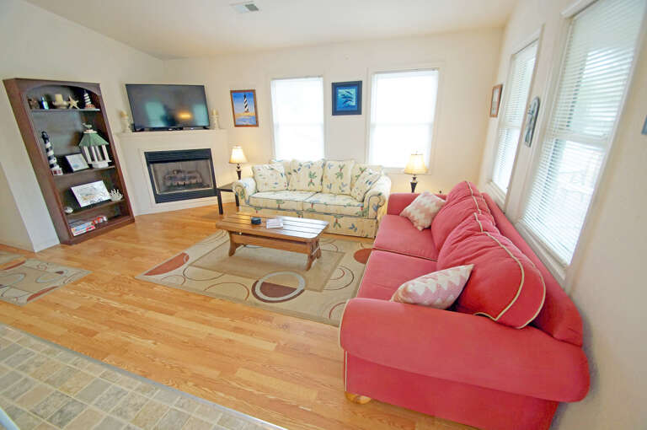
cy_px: 215
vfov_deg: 77.2
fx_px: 269
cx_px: 324
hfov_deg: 100.5
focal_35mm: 15
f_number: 4
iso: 500
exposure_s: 1/60
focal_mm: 10
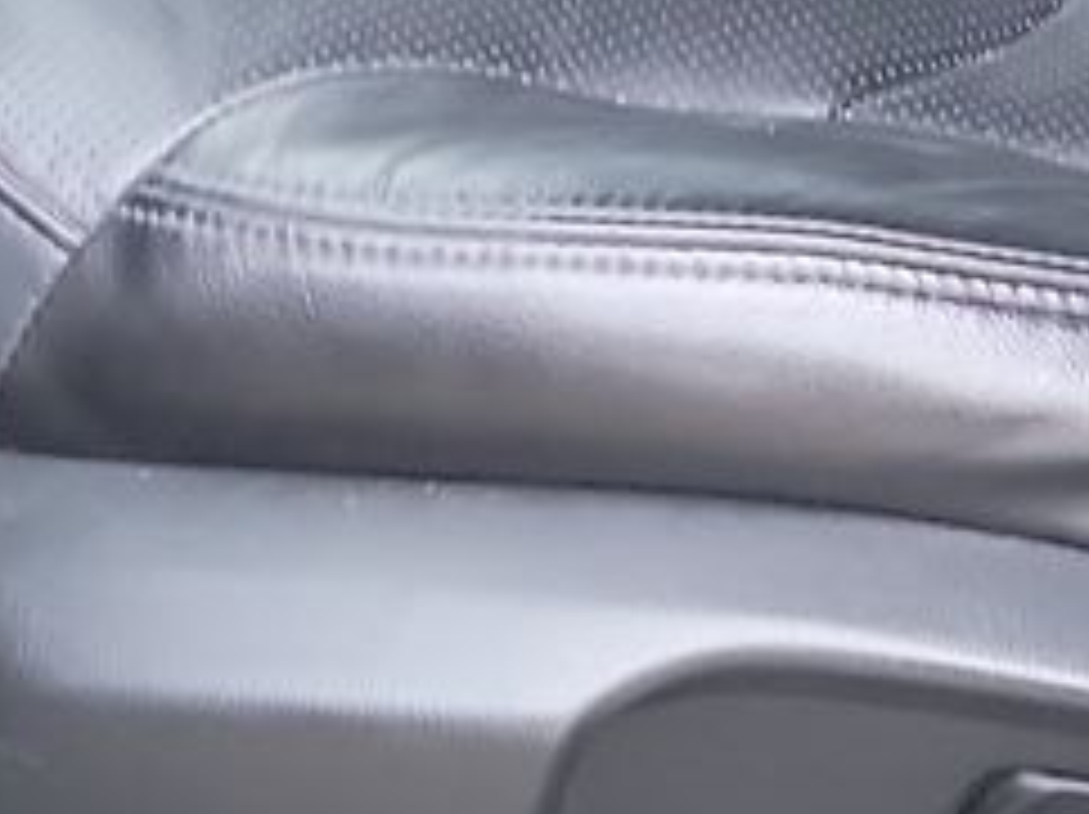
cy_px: -1228
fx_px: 4997
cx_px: 810
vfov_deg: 8.4
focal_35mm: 159
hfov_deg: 12.4
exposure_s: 1/39
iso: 910
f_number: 1.8
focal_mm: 6.7
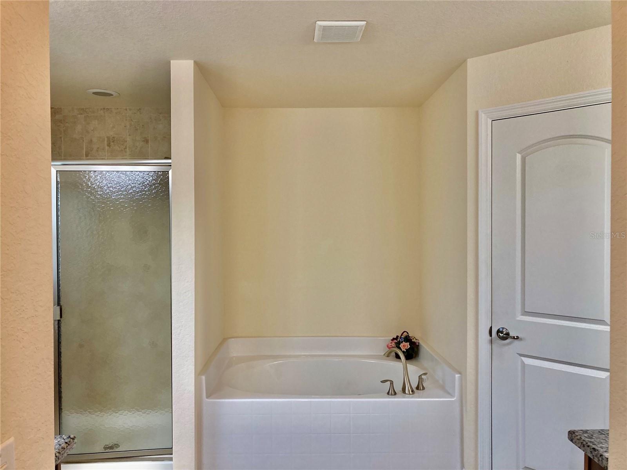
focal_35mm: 28
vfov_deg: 49.7
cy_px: 235
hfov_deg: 63.4
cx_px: 314
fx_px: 507
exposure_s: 1/60
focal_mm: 3.99
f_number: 1.8
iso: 64
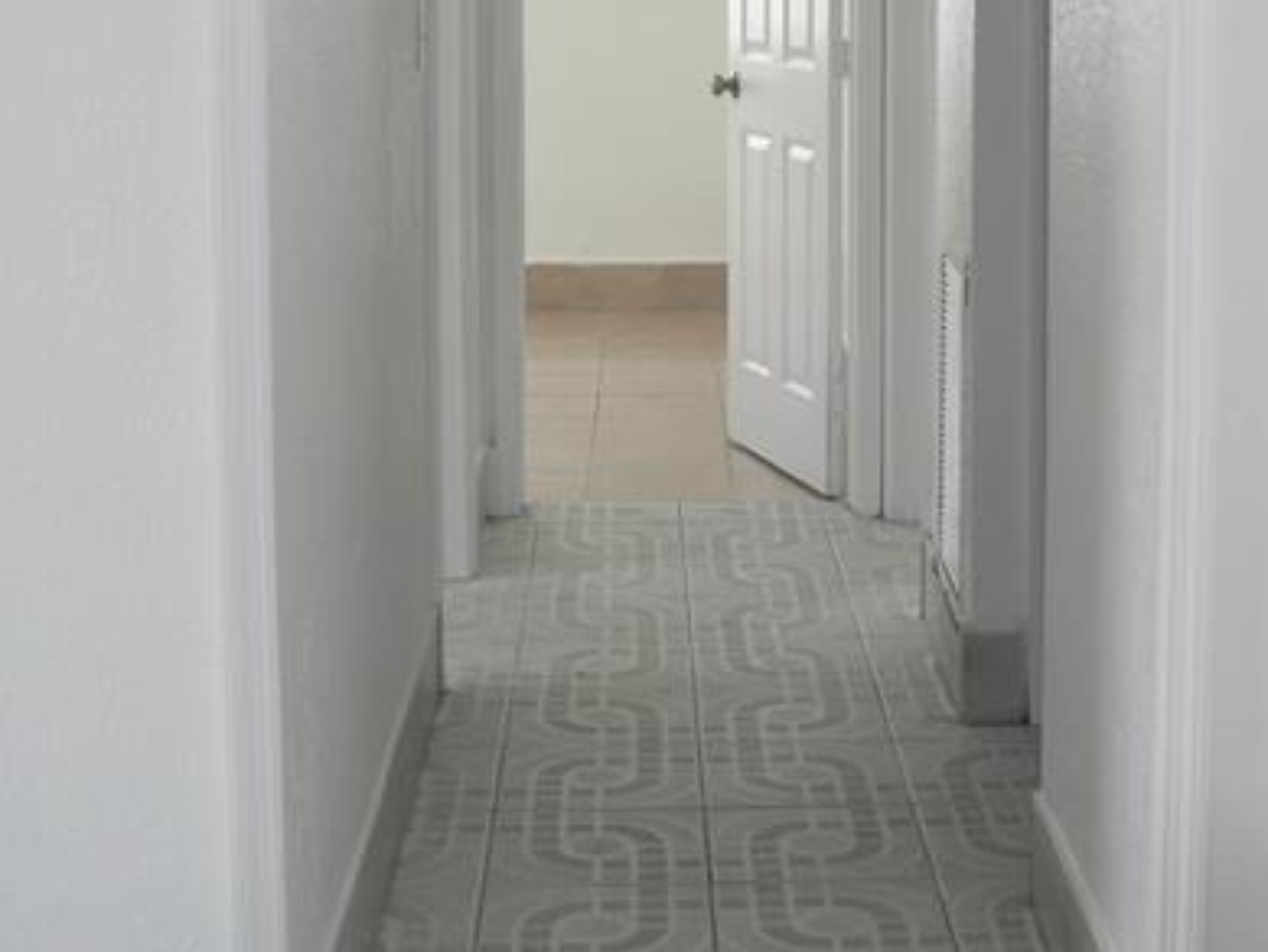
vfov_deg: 20.0
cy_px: 85
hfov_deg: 26.8
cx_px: 877
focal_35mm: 72
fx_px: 2638
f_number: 2.8
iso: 80
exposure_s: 1/50
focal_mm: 7.4
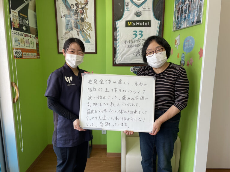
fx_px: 173
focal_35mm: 26
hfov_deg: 67.3
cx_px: 115
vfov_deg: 53.1
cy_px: 86
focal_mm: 4.2
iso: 32
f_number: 1.6
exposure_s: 1/258
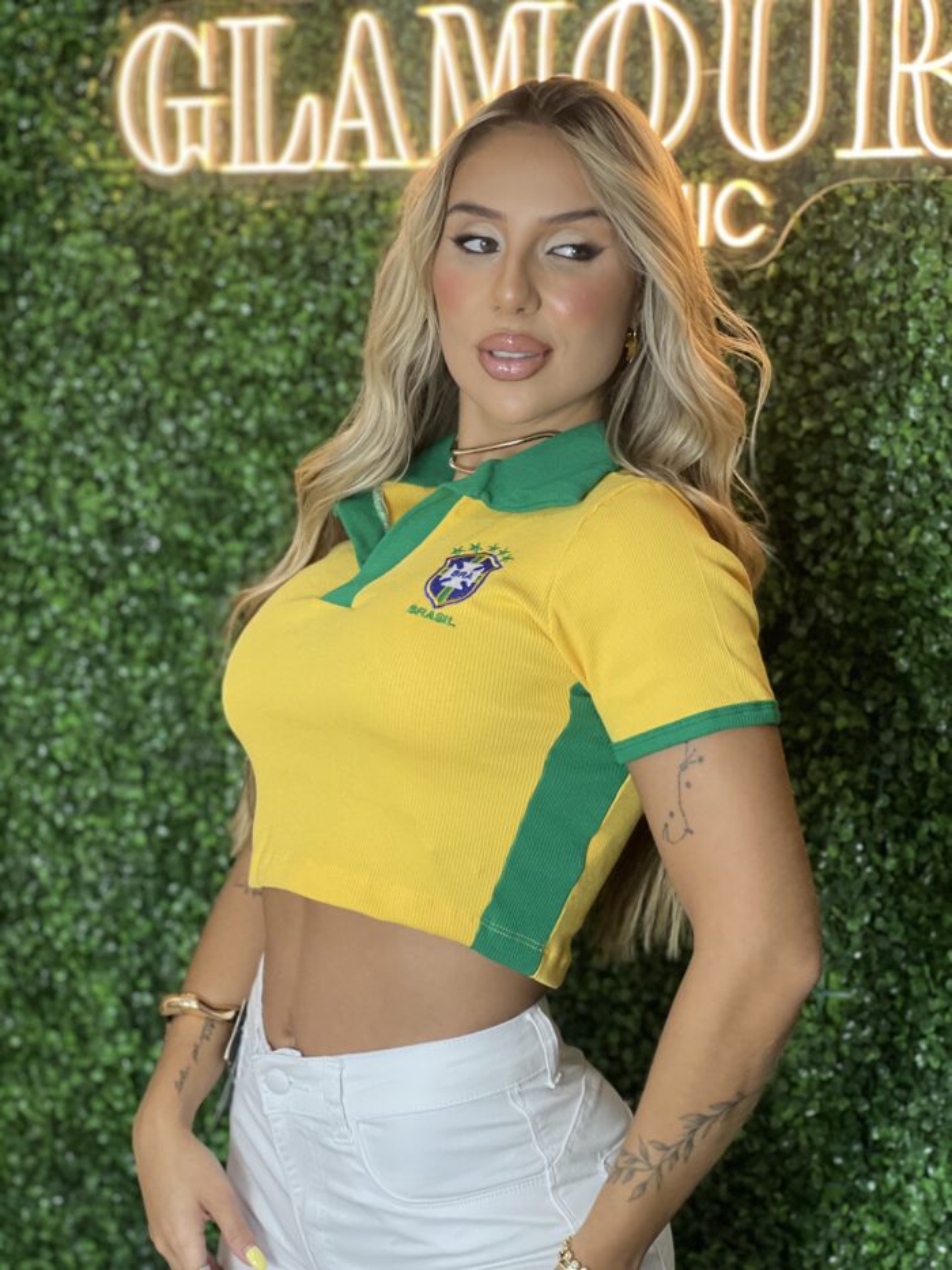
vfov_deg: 25.3
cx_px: 476
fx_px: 2823
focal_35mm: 77
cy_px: 635
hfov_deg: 19.1
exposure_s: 1/120
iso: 200
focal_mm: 9
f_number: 2.8
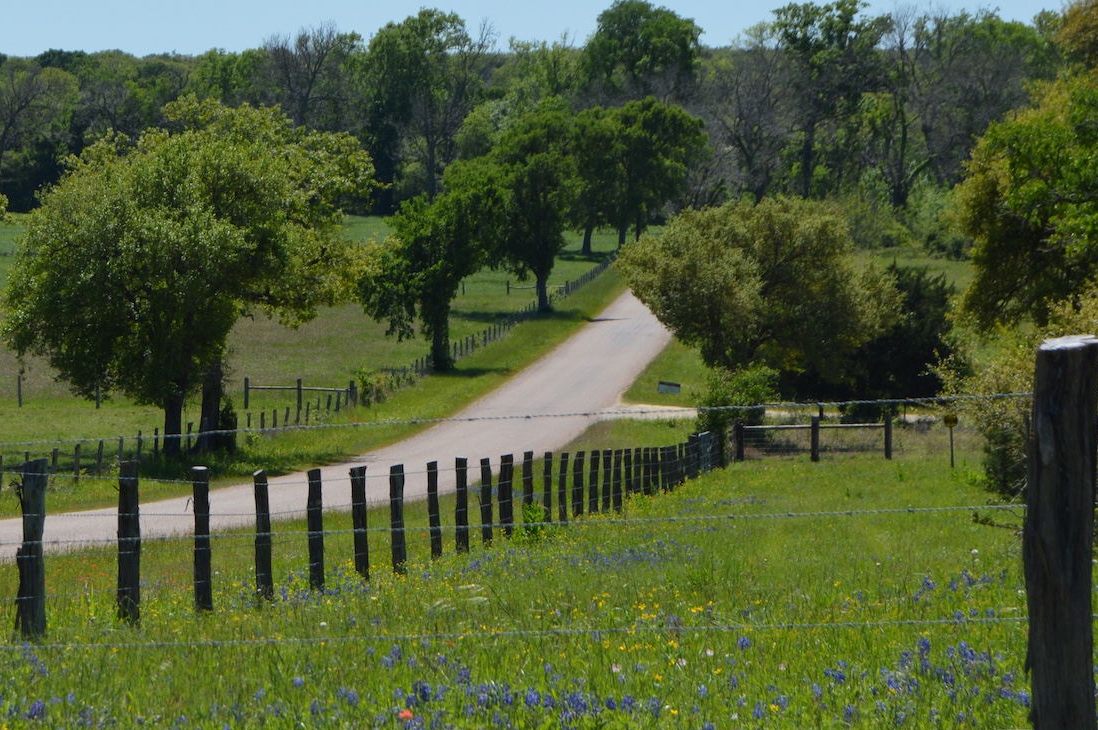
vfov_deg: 8.9
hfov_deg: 13.2
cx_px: 110
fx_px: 4691
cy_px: 473
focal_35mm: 154
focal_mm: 55
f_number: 9
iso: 100
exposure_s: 1/320
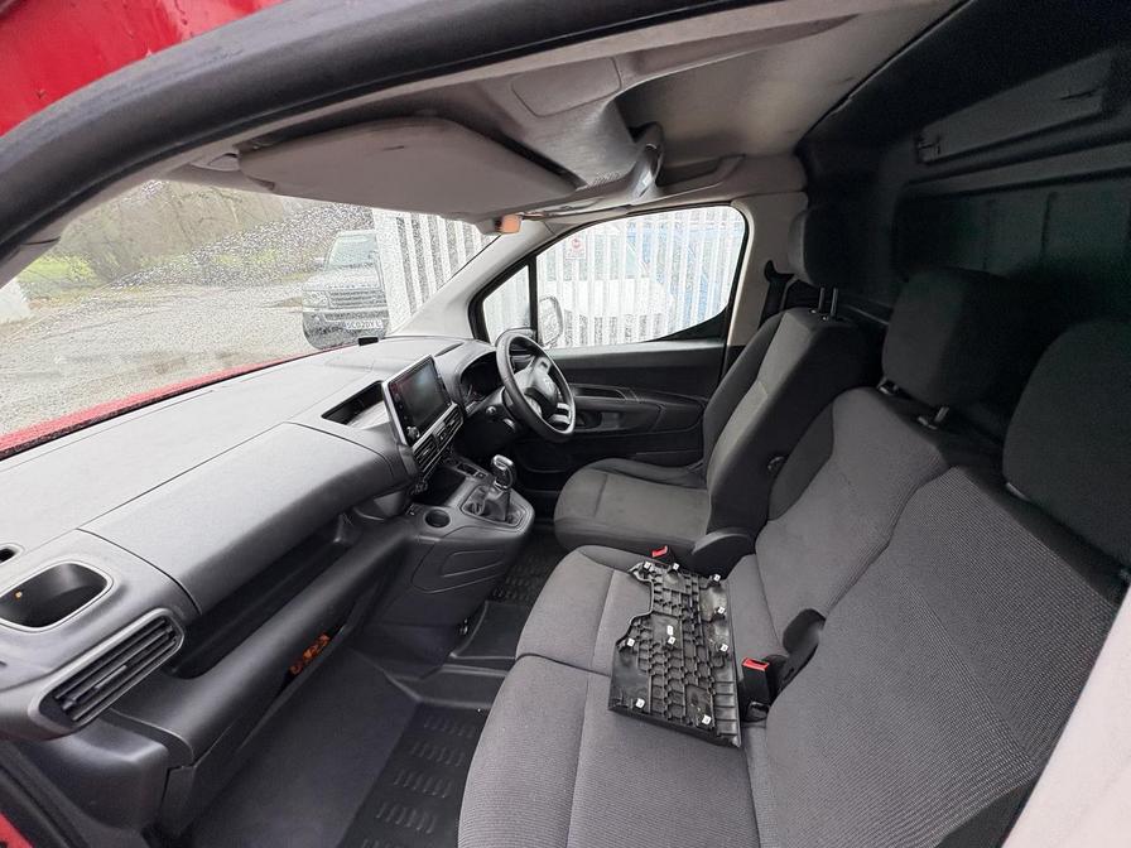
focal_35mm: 14
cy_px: 424
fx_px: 457
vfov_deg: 85.7
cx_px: 566
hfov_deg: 102.1
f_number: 2.2
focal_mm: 2.22
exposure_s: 1/99
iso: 200
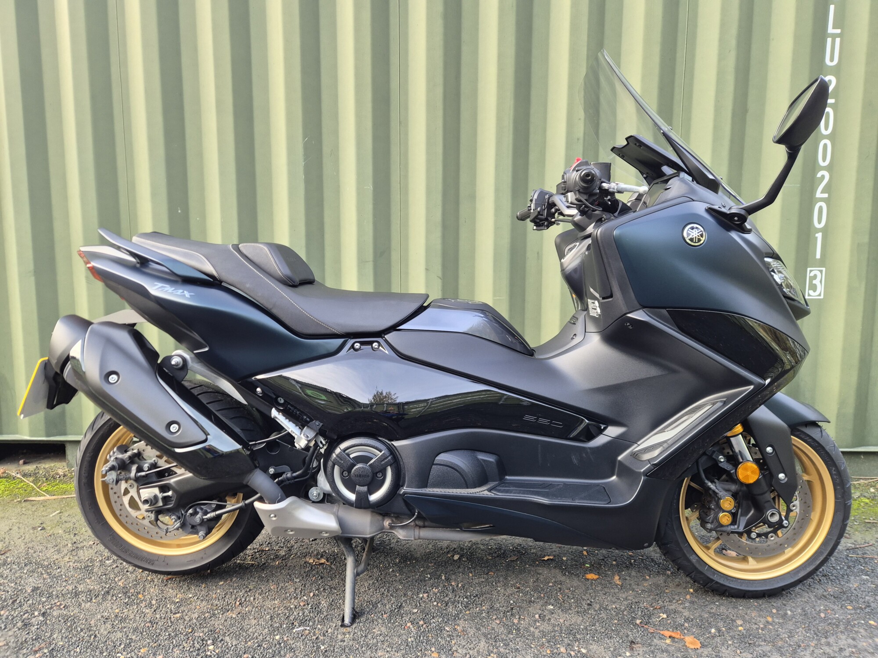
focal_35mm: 23
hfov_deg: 73.9
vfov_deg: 58.9
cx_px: 439
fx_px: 583
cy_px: 329
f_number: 1.8
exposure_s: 1/180
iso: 160
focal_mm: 5.4
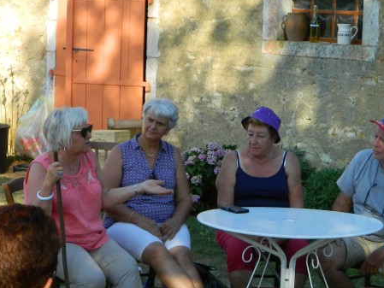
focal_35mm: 130
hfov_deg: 15.2
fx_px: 1442
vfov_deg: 11.4
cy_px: 152
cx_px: 227
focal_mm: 10.2
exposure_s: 1/320
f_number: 3.8
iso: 80
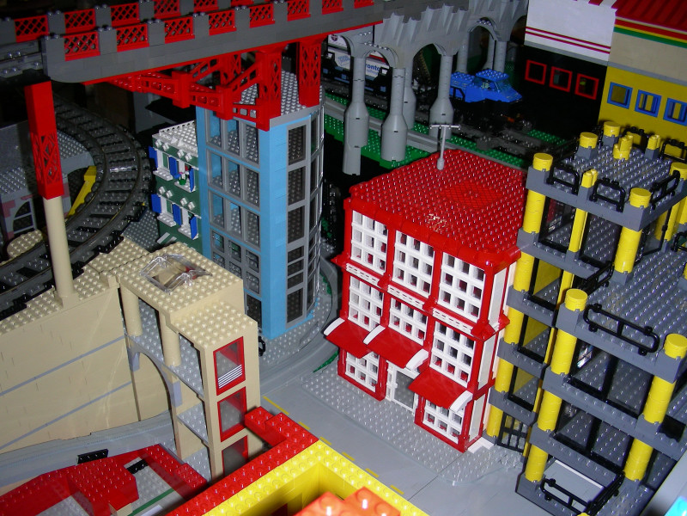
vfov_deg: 37.7
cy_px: 258
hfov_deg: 49.0
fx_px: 754
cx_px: 344
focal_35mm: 38
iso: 50
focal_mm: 6.3
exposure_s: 1/60.1
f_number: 3.5
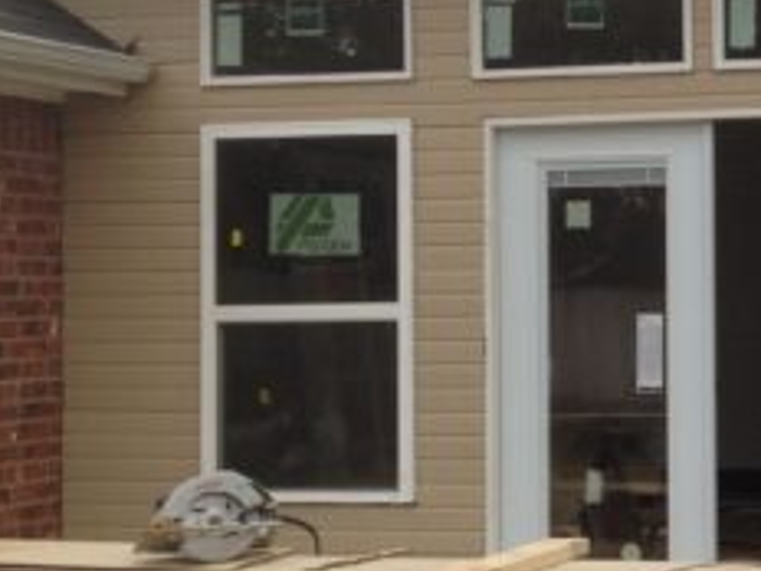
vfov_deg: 16.6
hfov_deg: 20.3
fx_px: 1957
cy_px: 284
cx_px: 963
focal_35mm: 89
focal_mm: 4.12
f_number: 2.4
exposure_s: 1/547
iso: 50
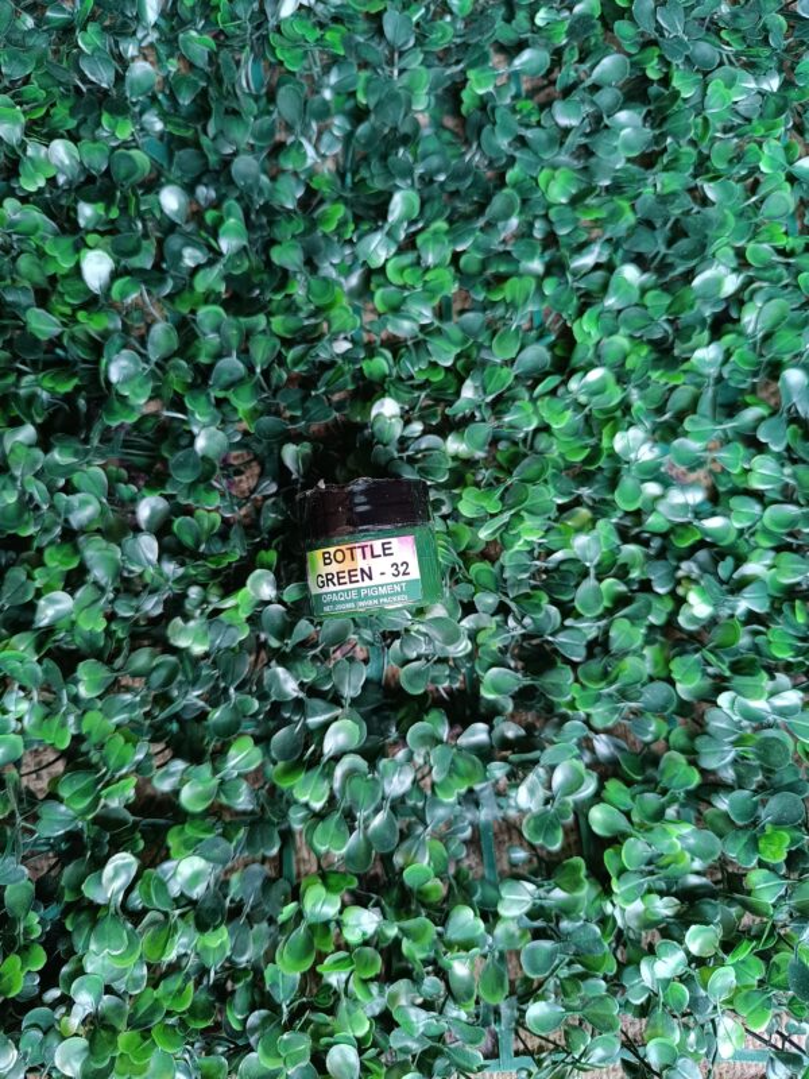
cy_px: 540
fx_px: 748
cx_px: 404
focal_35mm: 24
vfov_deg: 71.6
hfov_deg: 56.8
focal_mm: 6.14
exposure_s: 1/50
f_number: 1.65
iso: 1098
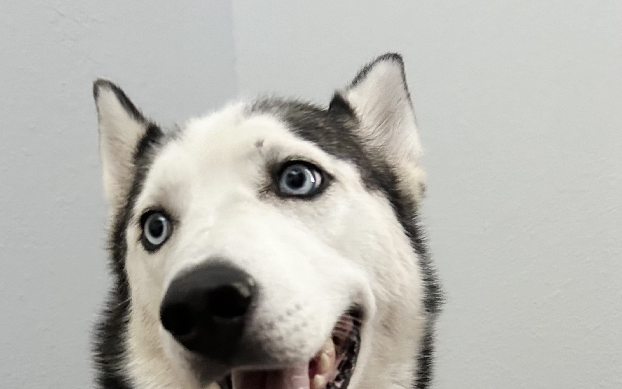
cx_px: 289
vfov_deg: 24.1
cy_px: 434
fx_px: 848
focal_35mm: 50
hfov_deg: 40.3
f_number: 1.5
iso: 500
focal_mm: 5.7
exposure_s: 1/42
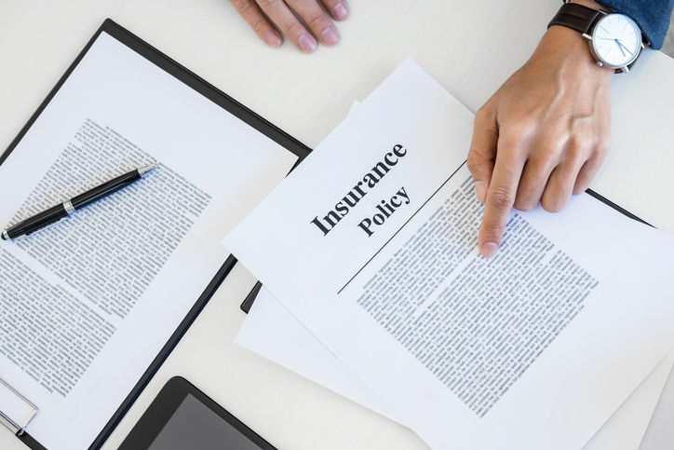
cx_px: 337
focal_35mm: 47
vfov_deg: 28.7
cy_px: 225
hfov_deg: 41.9
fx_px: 880
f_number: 4
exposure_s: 1/100
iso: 320
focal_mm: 31.5
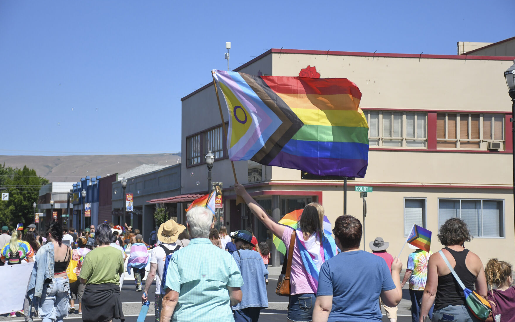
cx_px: 259
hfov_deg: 25.8
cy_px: 167
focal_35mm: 80
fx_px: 1123
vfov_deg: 16.3
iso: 800
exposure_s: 1/8000
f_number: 4.8
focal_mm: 52
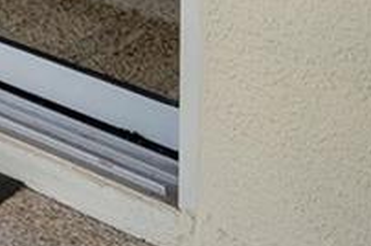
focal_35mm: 111
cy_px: -597
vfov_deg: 8.8
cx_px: -1089
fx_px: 1142
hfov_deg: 8.3
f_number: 7.1
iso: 400
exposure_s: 1/80
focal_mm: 14
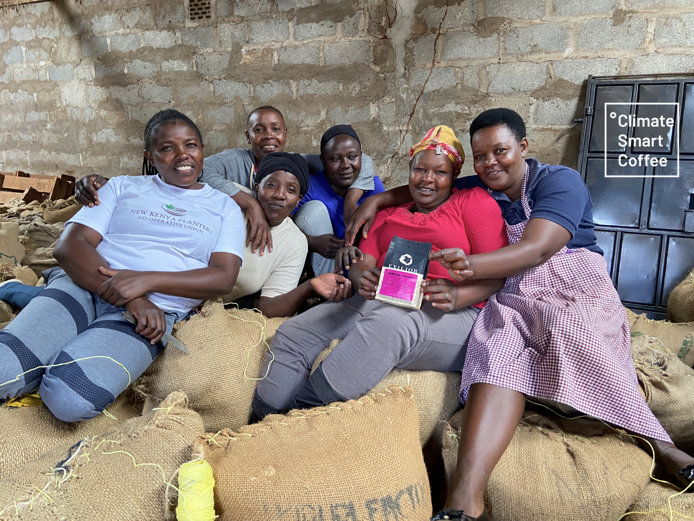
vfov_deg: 53.1
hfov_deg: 67.3
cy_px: 260
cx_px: 347
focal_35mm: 26
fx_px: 521
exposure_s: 1/60
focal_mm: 4.25
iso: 320
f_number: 1.8
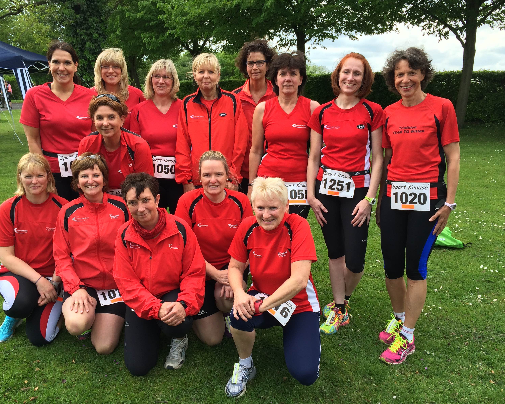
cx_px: 235
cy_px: 202
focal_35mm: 31
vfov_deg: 47.1
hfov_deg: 57.1
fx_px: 463
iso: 32
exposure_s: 1/570
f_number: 2.2
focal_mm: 4.15
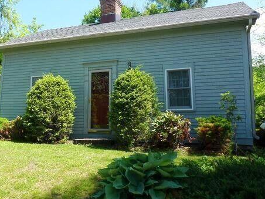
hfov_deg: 53.3
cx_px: 98
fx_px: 260
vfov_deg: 41.7
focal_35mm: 34
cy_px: 86
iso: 100
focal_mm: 4.3
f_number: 4
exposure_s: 1/320
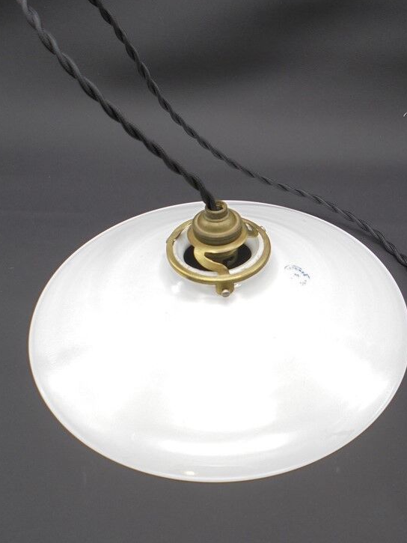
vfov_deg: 51.3
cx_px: 243
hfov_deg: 39.5
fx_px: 564
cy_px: 245
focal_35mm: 36
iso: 100
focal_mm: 5.3
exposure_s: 1/80
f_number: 3.7
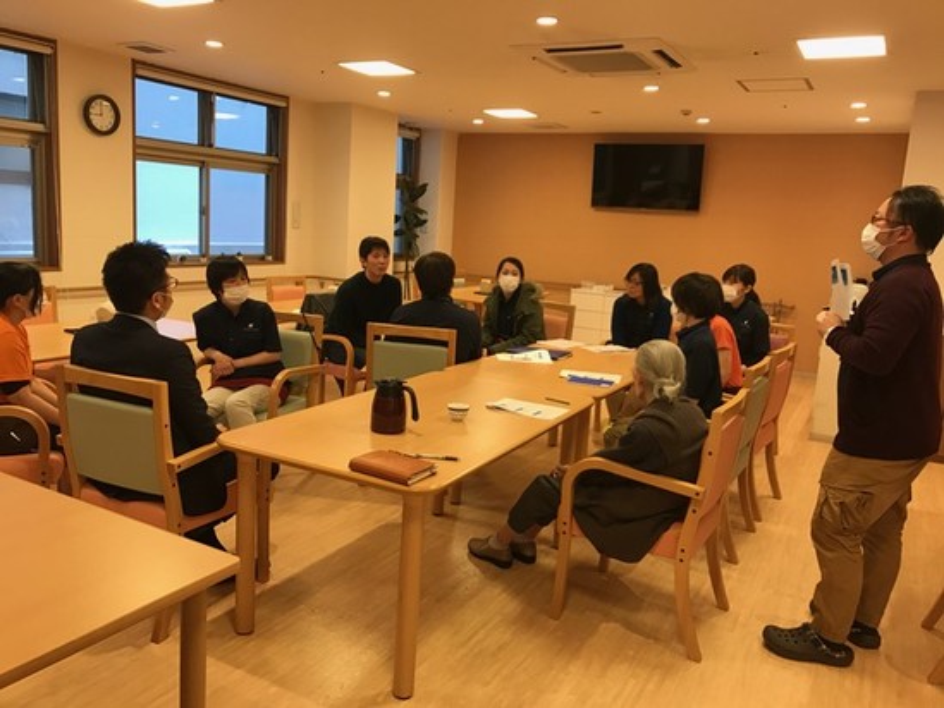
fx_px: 764
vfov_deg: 49.8
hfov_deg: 63.4
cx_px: 472
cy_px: 354
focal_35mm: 28
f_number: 1.8
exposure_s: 1/40
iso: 25
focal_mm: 3.99
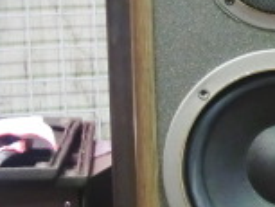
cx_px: 455
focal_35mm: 230
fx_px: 1829
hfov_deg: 8.4
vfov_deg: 6.5
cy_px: 121
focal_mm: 9.8
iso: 400
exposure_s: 1/13
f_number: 3.6
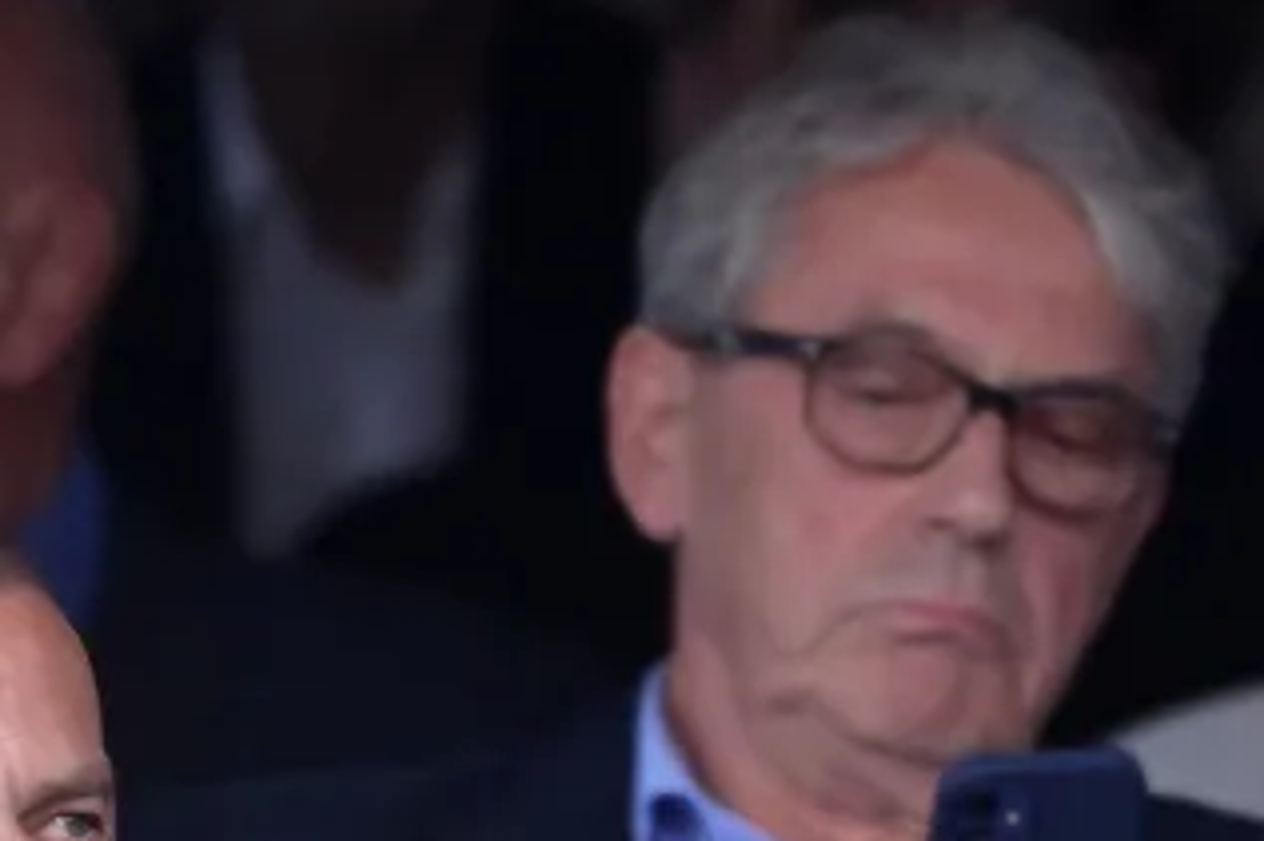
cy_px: 735
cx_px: 766
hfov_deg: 2.2
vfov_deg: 1.4
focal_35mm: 959
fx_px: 33653
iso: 5000
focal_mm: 400
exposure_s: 1/1250
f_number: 4
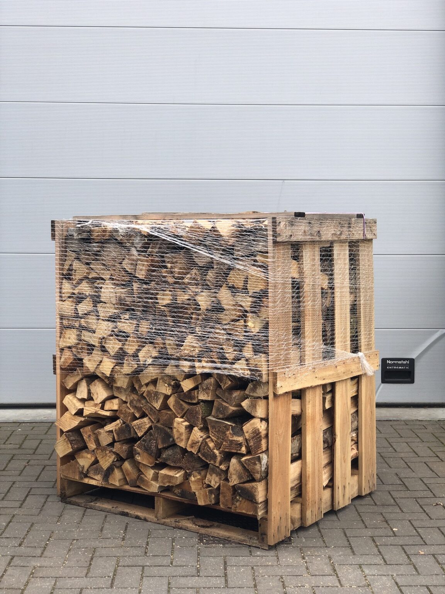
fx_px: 891
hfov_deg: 28.0
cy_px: 297
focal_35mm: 52
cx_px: 222
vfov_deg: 36.8
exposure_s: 1/144
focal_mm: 6
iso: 16
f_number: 2.4
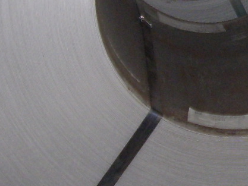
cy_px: -23
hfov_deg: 13.5
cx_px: 290
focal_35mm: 142
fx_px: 1018
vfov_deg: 10.3
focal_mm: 7.2
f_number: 3.2
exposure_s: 1/60
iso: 141
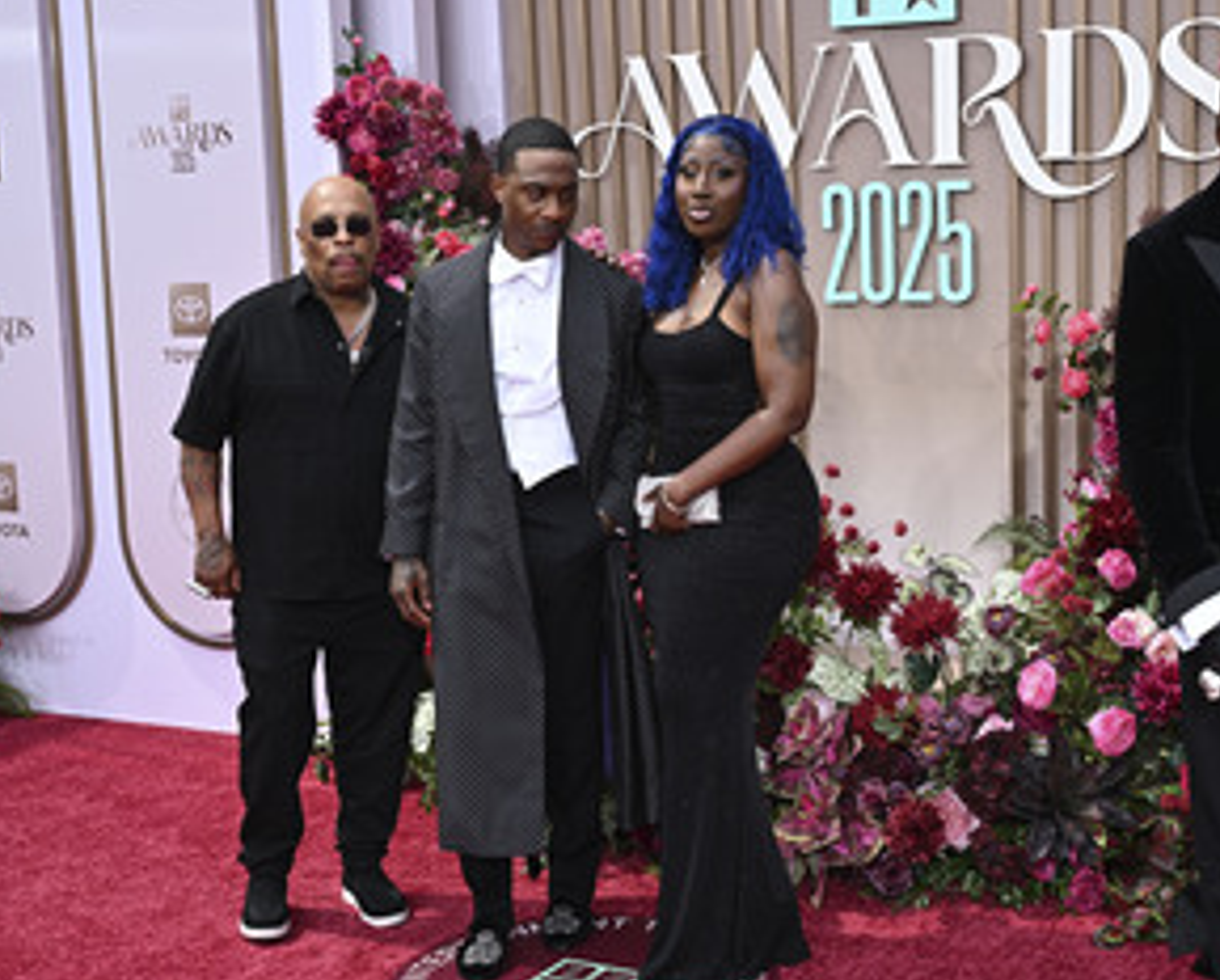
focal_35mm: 57
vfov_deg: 26.7
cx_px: 694
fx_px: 2061
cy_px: 477
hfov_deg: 32.9
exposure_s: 1/200
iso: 200
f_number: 7.1
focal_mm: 39
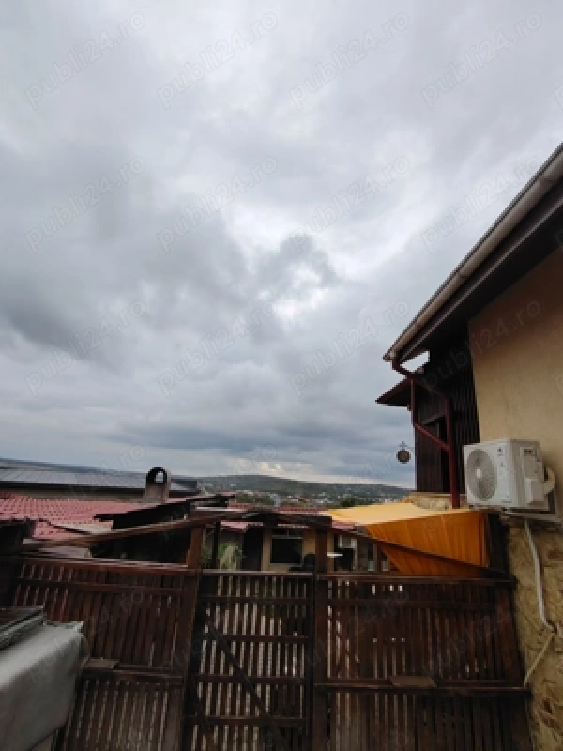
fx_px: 369
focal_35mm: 17
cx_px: 282
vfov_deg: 91.0
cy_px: 376
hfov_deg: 74.7
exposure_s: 1/649
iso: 100
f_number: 2.2
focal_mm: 1.43
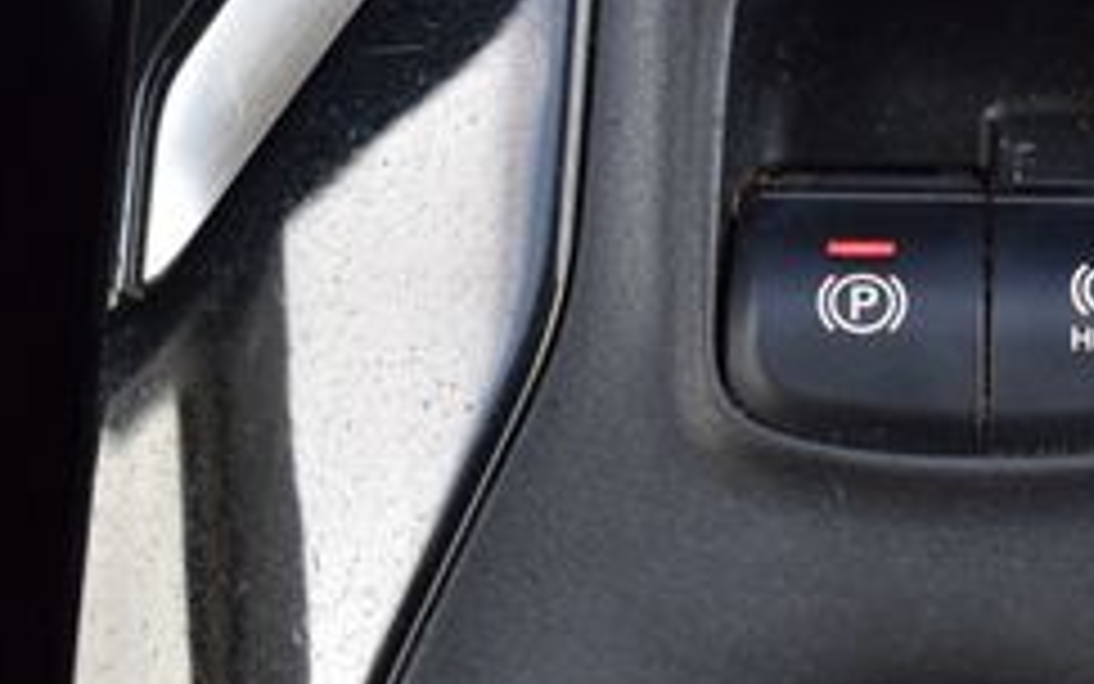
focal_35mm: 221
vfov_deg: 5.9
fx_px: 6601
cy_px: -27
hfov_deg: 9.4
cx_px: 1144
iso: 400
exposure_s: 1/50
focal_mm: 55
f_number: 8
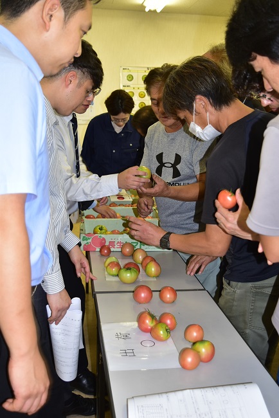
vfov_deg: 46.4
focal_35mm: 42
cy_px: 209
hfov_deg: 31.9
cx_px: 140
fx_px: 488
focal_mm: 28
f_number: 4.2
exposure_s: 1/60
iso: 400
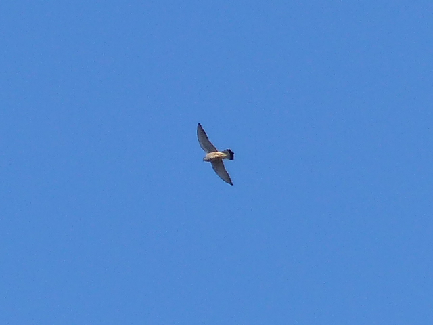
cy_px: 162
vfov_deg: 1.8
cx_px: 216
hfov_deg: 2.4
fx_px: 10132
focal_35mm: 810
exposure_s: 1/1300
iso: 100
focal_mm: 108
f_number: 4
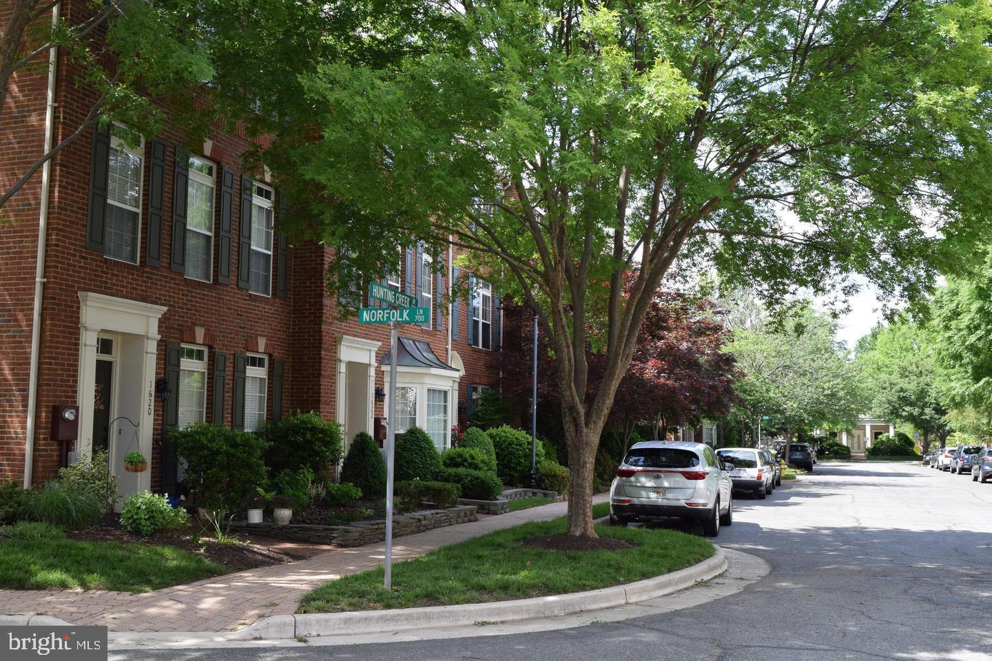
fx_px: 1033
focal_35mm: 38
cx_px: 496
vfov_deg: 35.5
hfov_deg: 51.3
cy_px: 330
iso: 400
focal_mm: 25
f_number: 8
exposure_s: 1/250
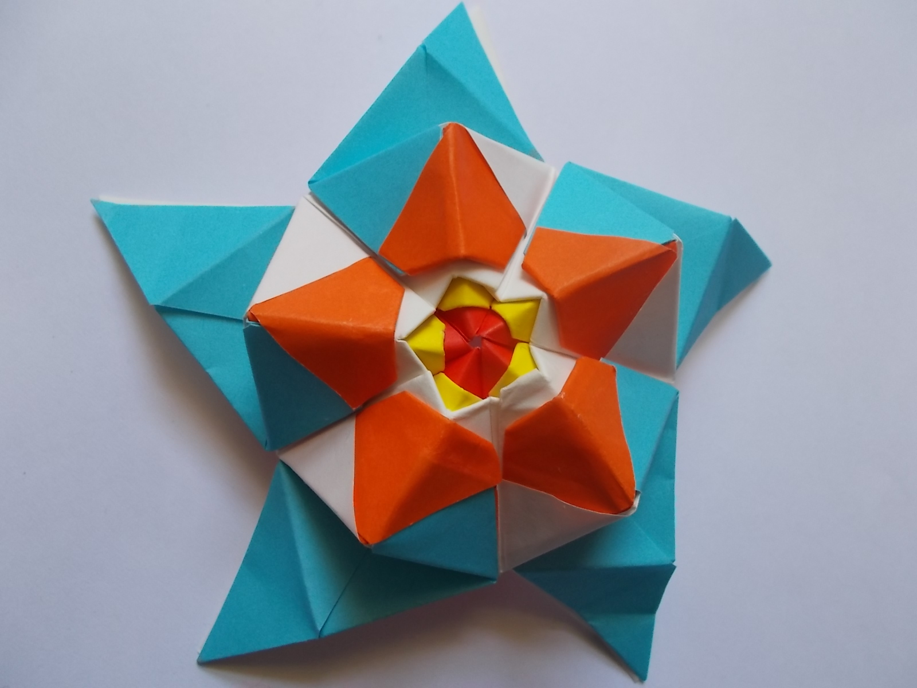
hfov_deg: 67.3
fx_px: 689
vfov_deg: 53.1
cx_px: 458
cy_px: 344
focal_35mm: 26
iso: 160
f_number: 3.2
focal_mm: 4.6
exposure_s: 1/25
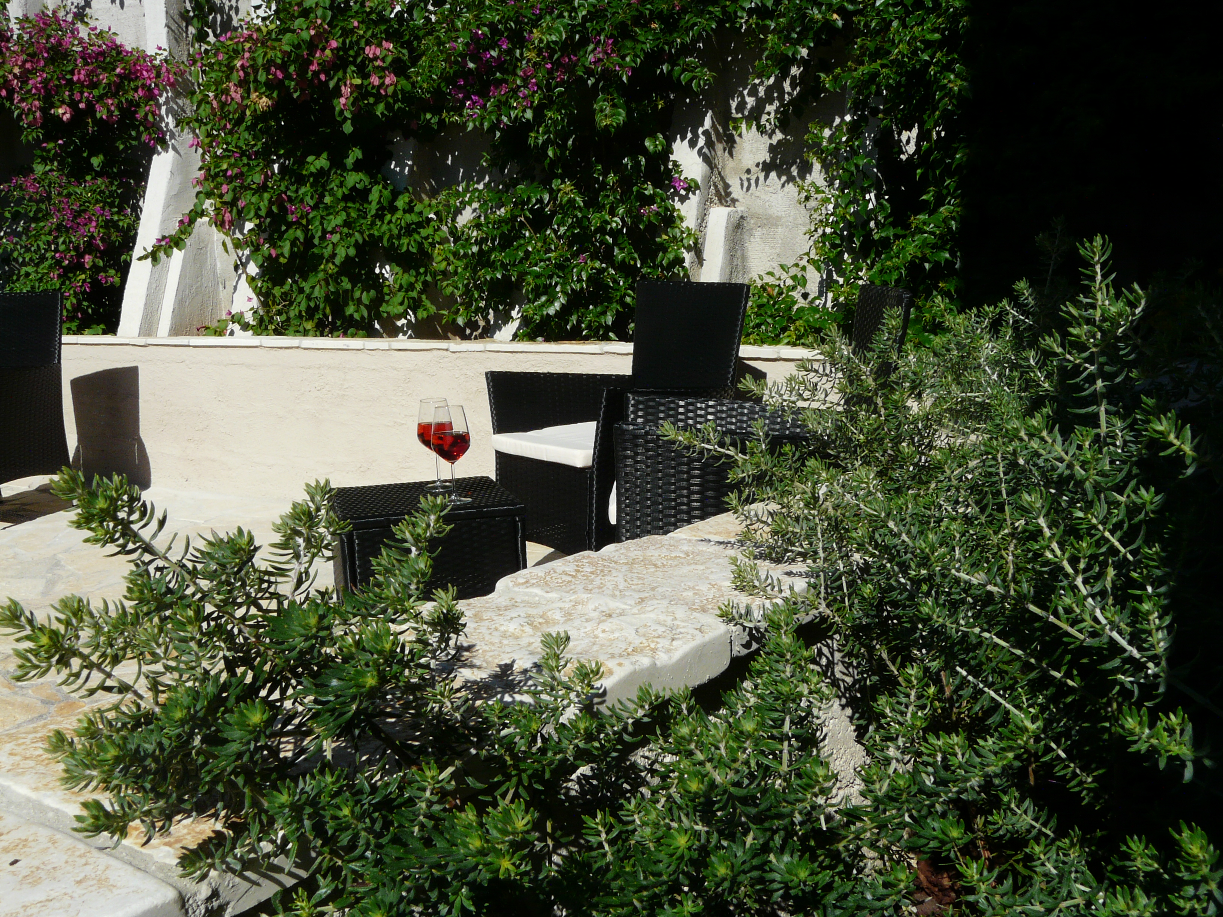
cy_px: 458
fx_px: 1201
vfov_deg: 41.8
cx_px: 612
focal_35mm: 34
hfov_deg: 54.0
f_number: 7.1
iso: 100
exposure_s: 1/400
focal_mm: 5.6
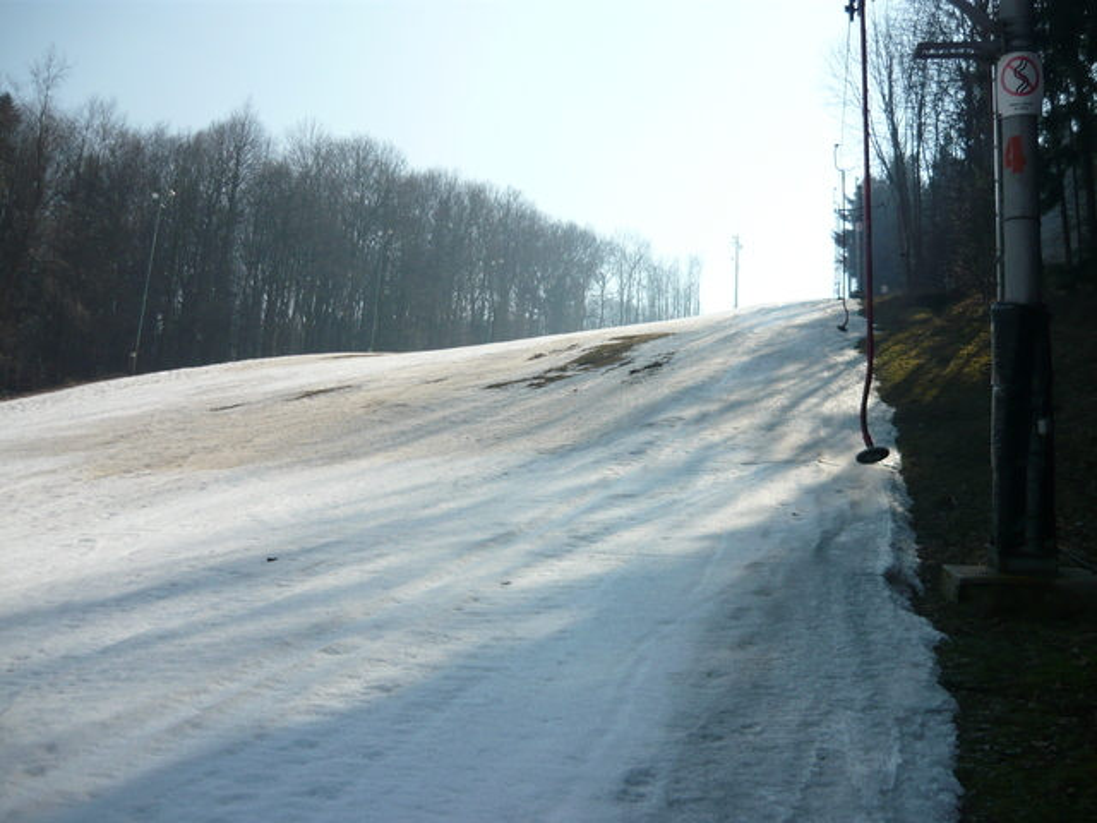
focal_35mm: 33
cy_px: 412
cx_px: 548
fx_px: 1046
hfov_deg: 55.4
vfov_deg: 42.9
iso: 100
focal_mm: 5.5
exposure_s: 1/200
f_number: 8
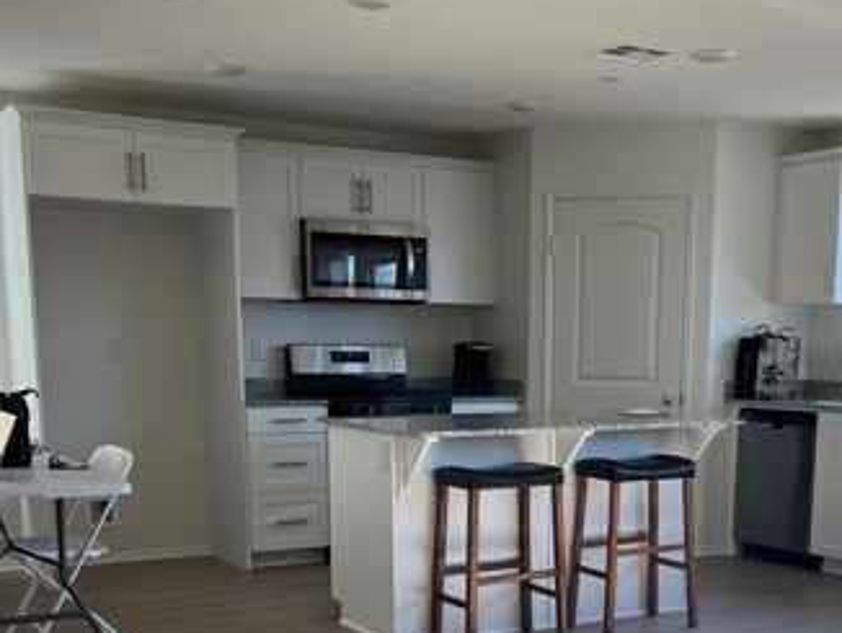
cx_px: 514
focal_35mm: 51
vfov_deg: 27.6
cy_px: 566
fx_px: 1241
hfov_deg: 37.3
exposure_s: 1/120
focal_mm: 5.1
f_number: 1.6
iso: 64
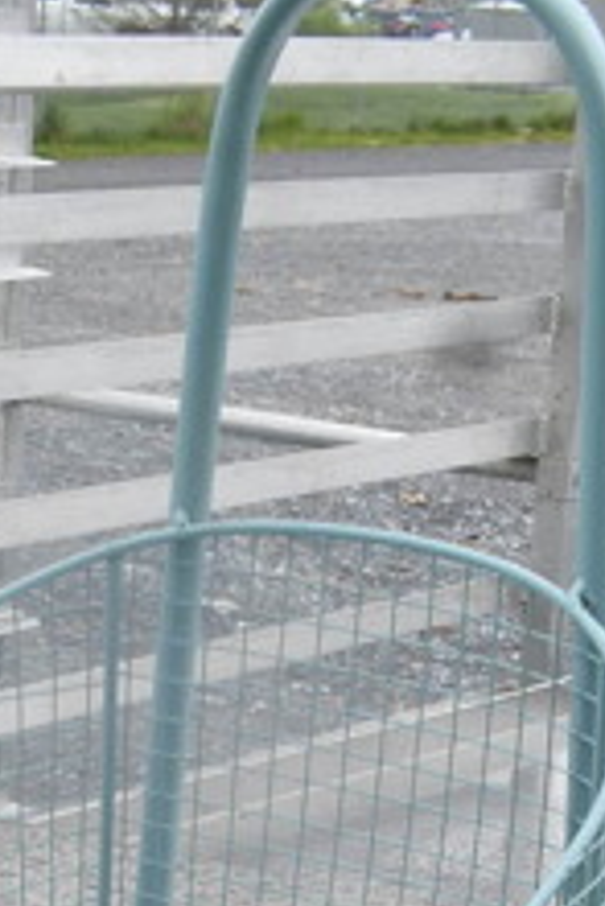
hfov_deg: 12.1
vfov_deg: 15.6
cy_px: 1645
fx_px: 2819
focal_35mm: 112
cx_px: 41
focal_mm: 18
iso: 200
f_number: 7.1
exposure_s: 1/320
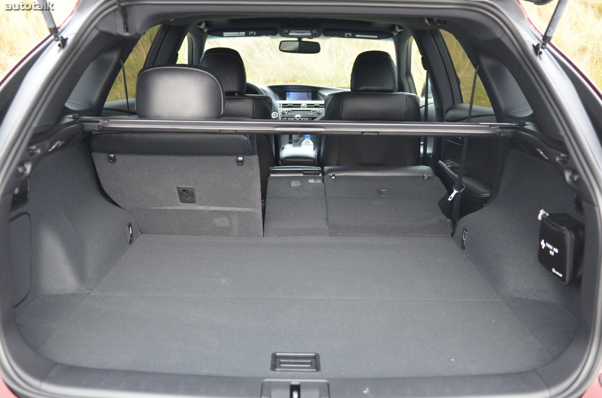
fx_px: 576
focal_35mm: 34
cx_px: 301
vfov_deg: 38.2
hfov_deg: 55.2
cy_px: 199
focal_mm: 23
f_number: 2.8
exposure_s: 1/320
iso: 1600
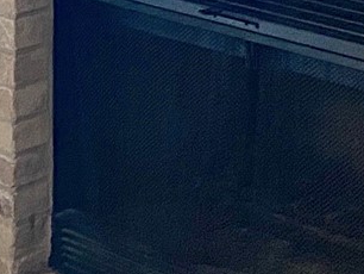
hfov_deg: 11.0
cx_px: -151
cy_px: -100
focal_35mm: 174
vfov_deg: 8.4
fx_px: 1831
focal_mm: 4.25
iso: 320
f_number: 1.8
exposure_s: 1/60
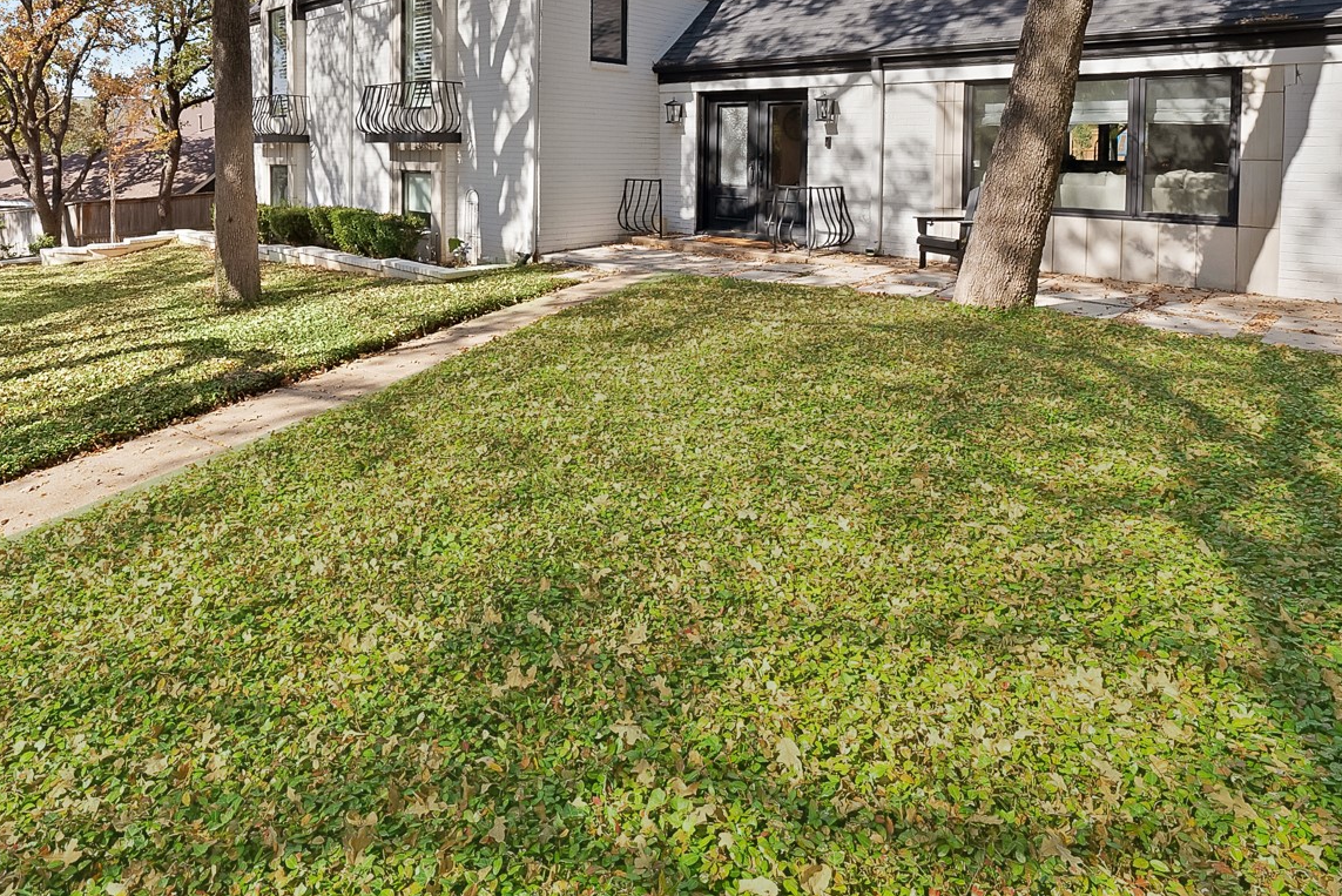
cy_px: 179
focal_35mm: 21
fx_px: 783
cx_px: 525
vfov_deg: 55.3
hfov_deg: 80.1
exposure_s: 1/200
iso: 640
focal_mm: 12
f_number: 9
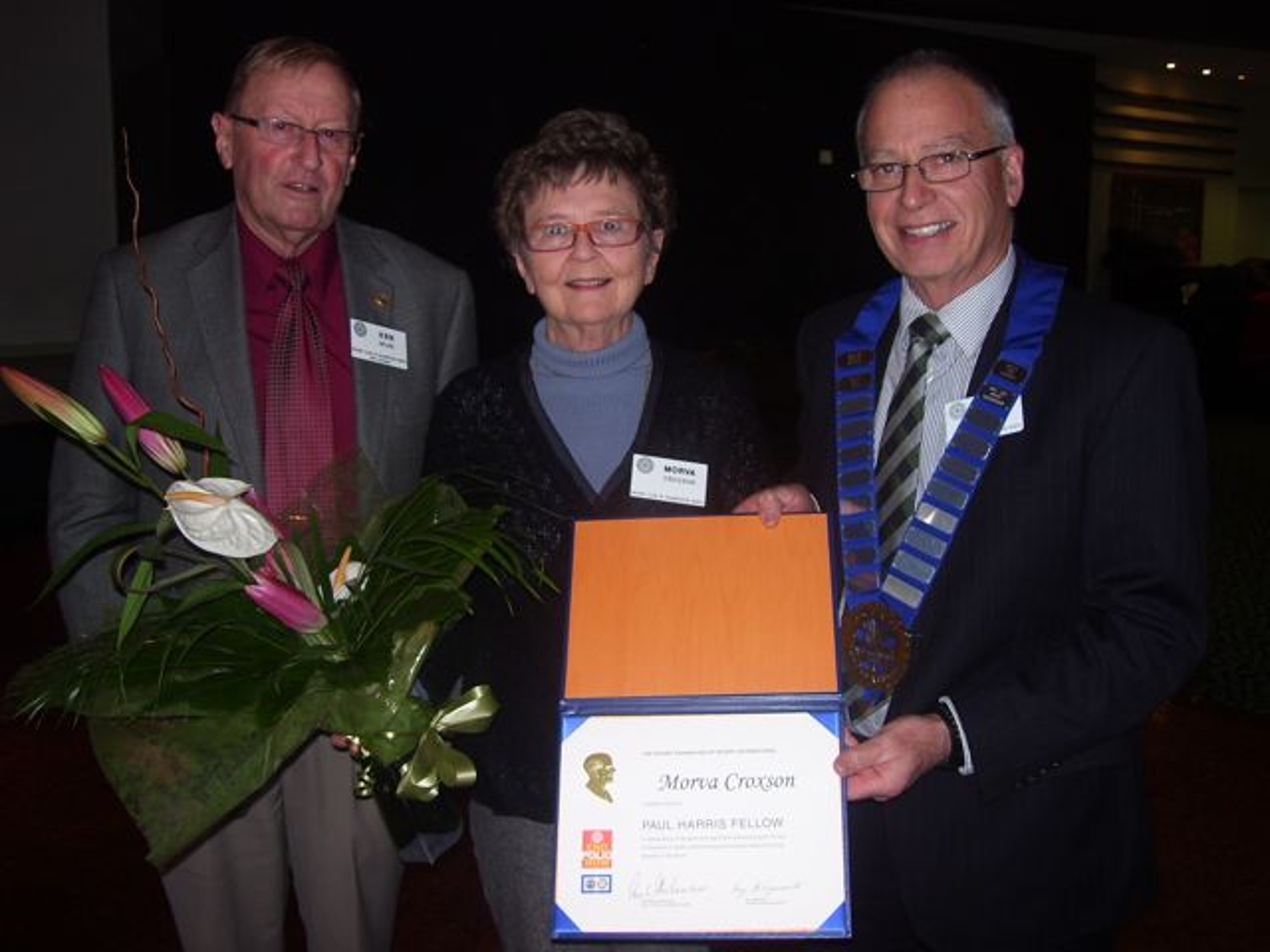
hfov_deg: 51.4
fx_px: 1321
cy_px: 476
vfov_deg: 39.7
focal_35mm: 36
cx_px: 635
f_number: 2.7
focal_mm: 6
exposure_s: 1/60
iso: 80
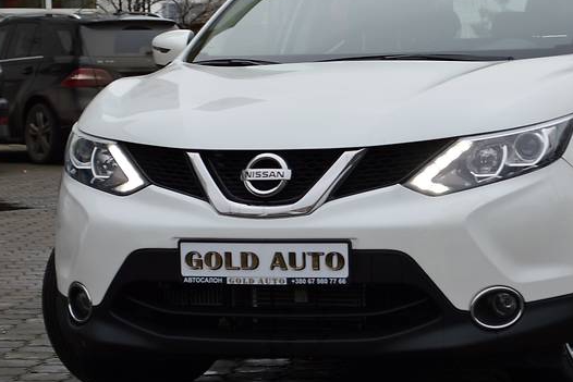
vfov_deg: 12.0
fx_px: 1815
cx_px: 392
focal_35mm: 114
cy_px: 155
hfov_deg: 17.9
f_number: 5.6
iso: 125
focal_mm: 50
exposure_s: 1/125
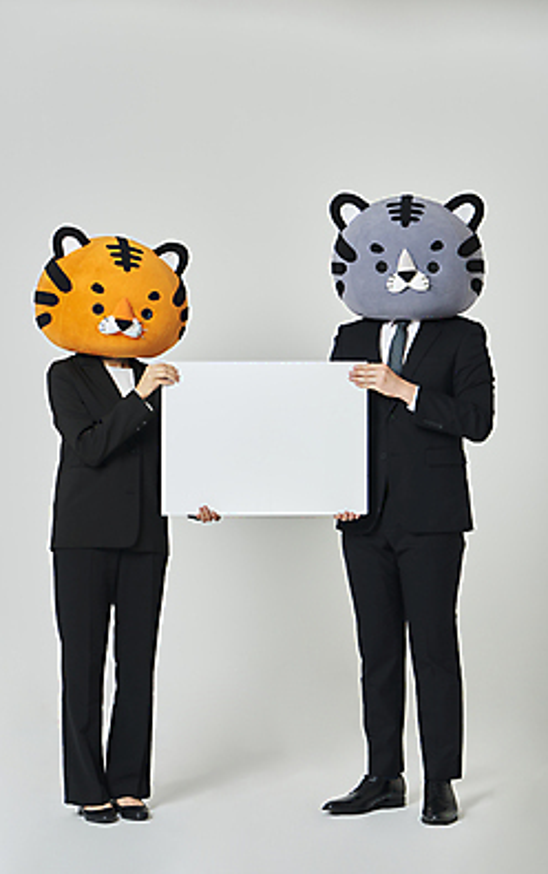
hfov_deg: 18.1
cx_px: 264
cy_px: 439
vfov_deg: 28.6
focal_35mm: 72
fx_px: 1718
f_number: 8
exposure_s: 1/125
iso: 100
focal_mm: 70
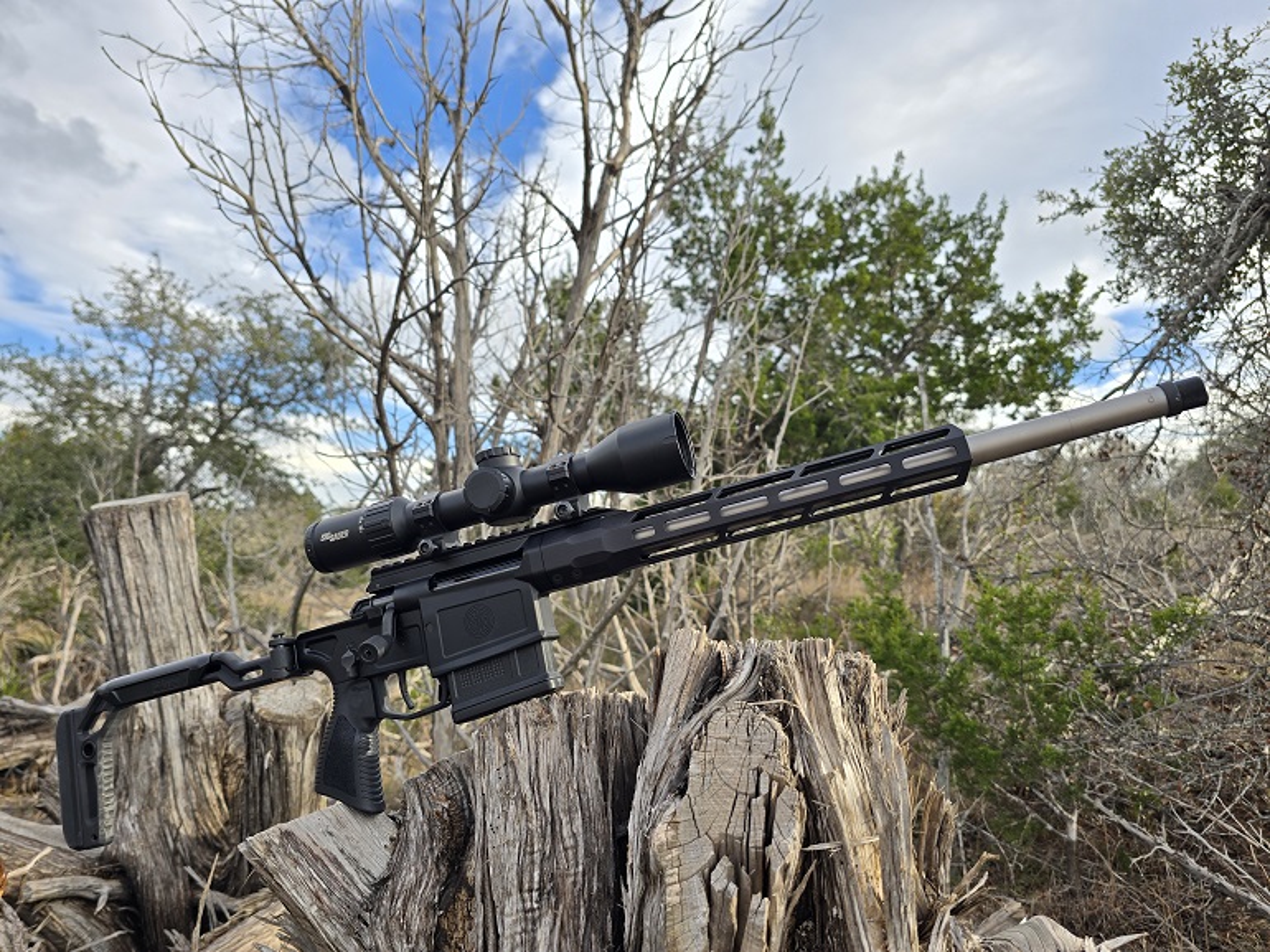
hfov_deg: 73.9
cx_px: 635
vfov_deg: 58.9
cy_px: 476
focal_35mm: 23
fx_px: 844
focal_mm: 6.3
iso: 12
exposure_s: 1/251
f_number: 1.7
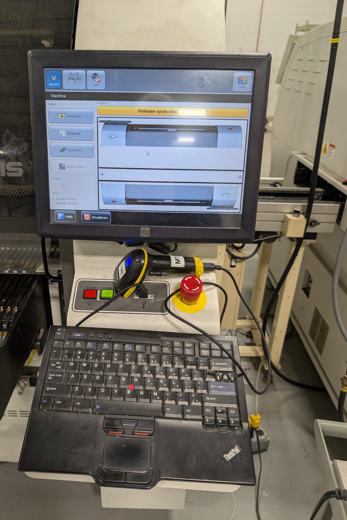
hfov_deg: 49.4
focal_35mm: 26
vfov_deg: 69.4
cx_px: 147
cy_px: 260
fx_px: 376
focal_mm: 6.9
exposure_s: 1/224
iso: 46
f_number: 1.68
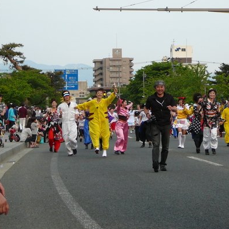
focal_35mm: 150
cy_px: 106
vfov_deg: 11.6
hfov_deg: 11.6
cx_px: 145
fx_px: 1123
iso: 100
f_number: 3.9
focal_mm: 15.6
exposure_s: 1/250
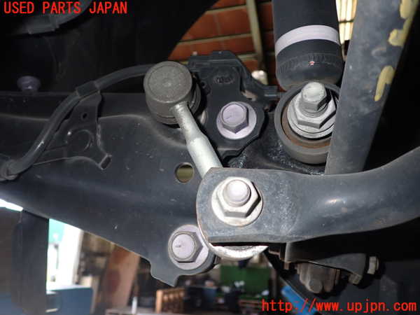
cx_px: 210
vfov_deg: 49.7
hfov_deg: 63.4
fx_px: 340
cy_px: 158
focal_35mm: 28
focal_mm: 5.05
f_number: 6.3
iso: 250
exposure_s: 1/30
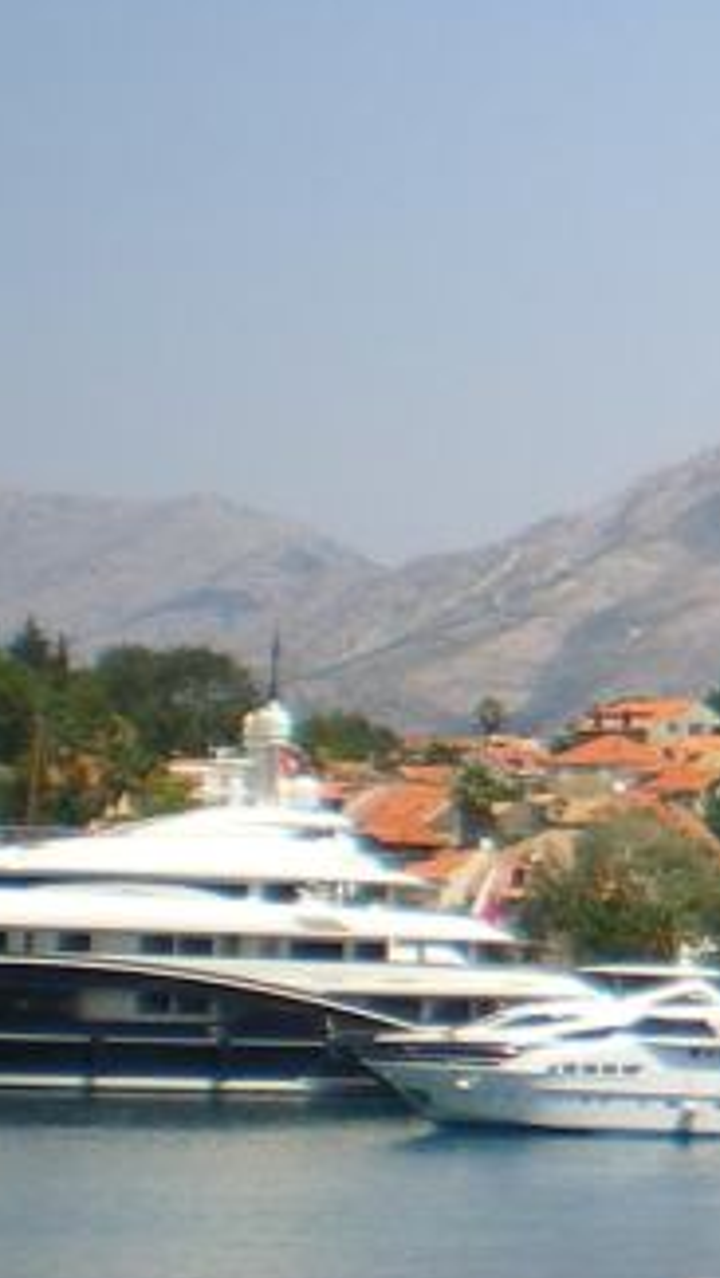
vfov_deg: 14.8
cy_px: 468
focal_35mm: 145
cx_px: 2136
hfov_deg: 7.4
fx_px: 4918
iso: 50
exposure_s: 1/500
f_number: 4.6
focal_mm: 6.3
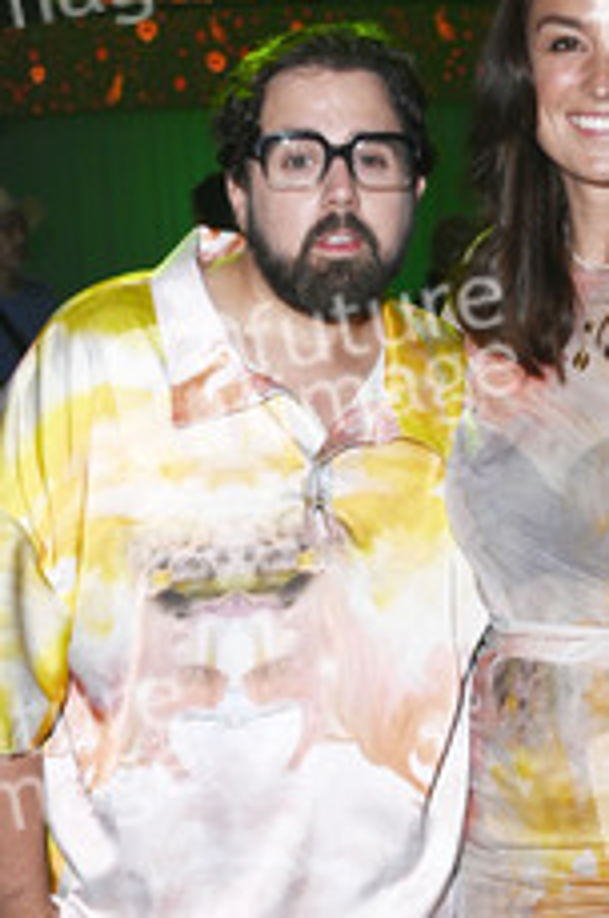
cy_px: 573
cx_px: 429
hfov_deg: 16.2
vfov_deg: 24.2
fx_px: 2138
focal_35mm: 84
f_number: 5.6
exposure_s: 1/125
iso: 1250
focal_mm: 48
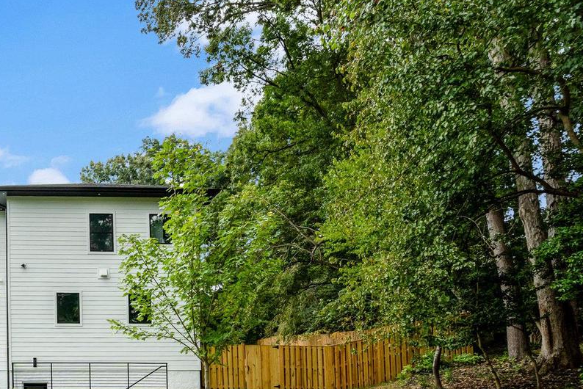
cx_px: 65
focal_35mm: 29
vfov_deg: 43.0
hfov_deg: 55.7
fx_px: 470
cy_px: 309
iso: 1250
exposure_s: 1/1000
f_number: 8
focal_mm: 16
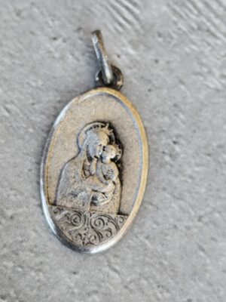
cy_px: 151
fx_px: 810
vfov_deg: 21.1
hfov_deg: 15.9
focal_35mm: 93
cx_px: 113
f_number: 1.65
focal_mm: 6.19
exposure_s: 1/100
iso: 100
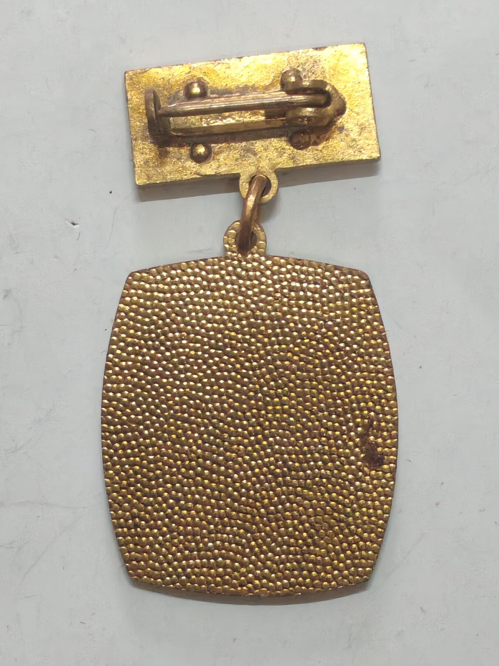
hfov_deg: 12.2
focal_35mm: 121
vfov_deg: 16.3
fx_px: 2326
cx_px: 250
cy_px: 333
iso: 640
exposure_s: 1/33
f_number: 1.95
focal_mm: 5.52
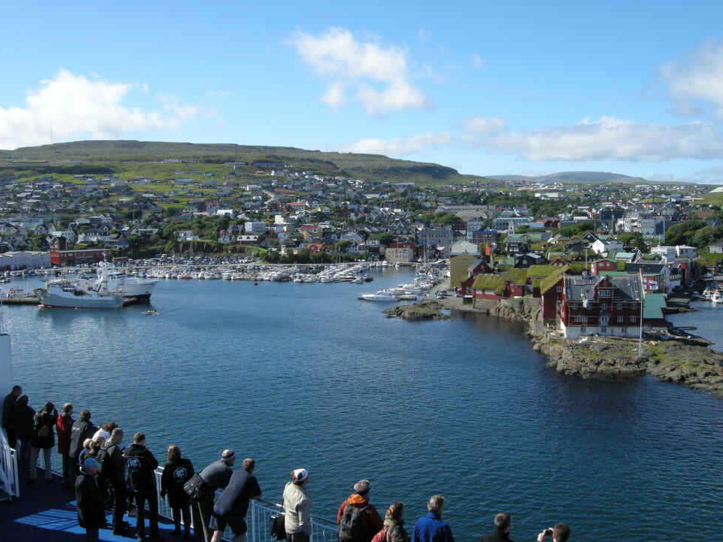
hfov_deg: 50.2
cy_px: 275
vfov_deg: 38.6
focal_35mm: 37
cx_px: 354
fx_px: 773
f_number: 6.1
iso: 100
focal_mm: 7.5
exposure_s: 1/289
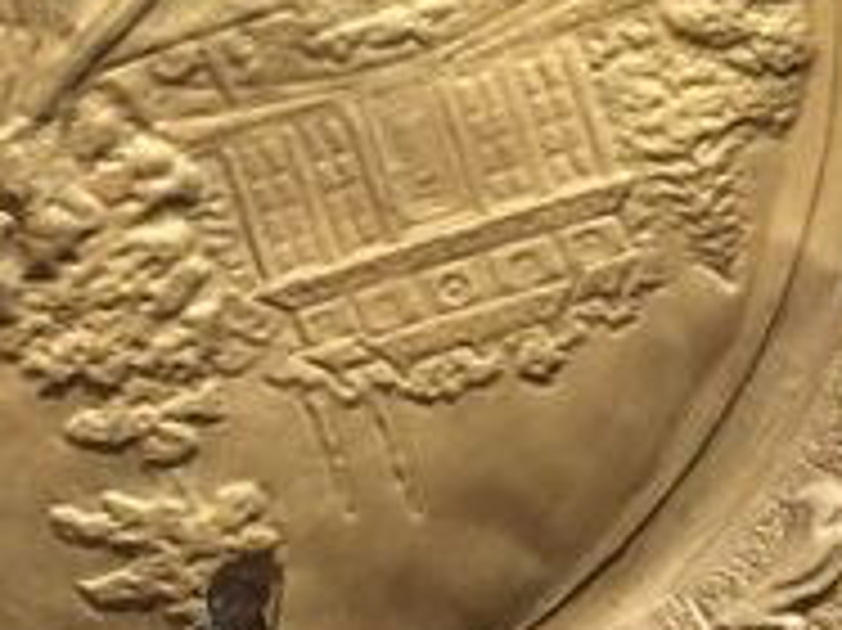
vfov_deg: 15.5
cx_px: -54
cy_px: -22
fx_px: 2261
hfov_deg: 20.3
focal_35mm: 93
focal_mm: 4.15
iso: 32
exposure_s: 1/807
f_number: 2.2
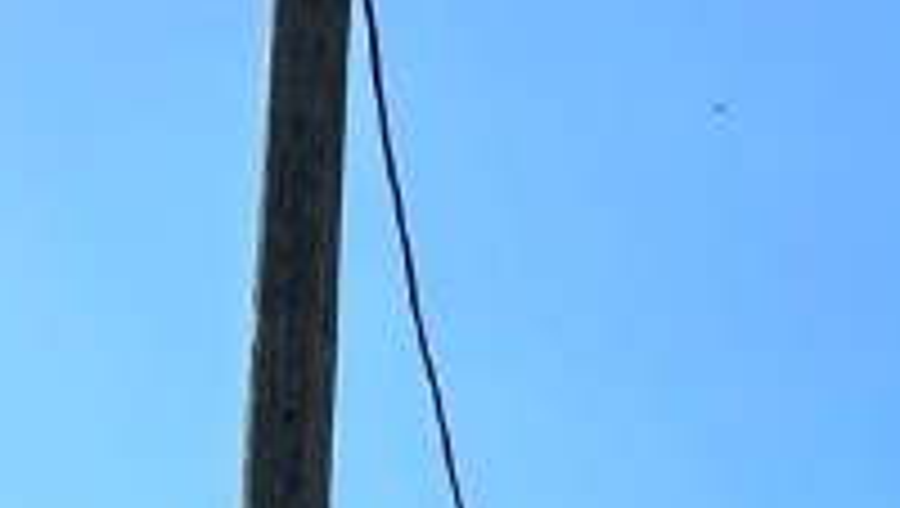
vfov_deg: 12.0
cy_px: 1286
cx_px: 1534
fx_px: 1863
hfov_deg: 20.7
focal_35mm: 78
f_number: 2.2
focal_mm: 2.22
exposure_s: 1/1575
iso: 50
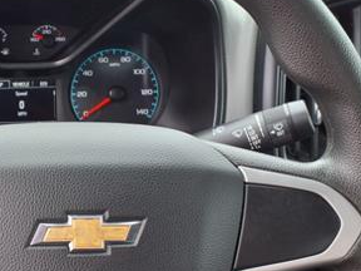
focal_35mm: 60
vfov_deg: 24.4
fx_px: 626
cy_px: 143
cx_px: 51
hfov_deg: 31.0
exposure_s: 1/120
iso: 40
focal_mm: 3.58
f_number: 1.9
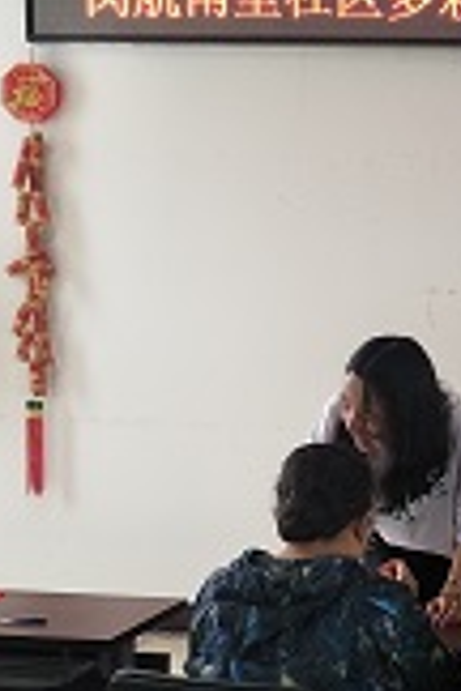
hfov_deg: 19.4
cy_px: 452
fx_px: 1268
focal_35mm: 66
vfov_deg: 30.3
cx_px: 555
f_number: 1.7
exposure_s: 1/50
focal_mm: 3.79
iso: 89
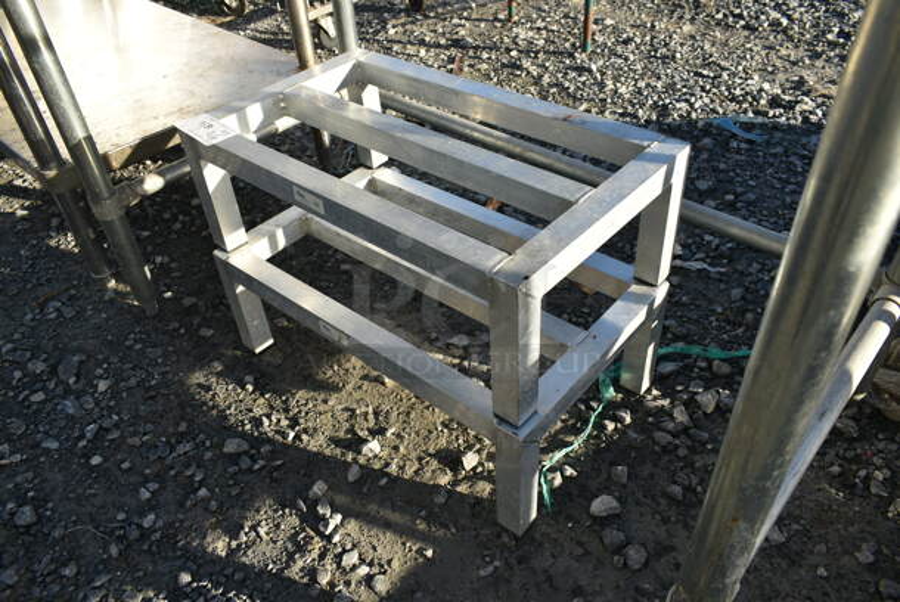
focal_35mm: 27
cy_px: 301
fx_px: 676
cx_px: 450
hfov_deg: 67.3
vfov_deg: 48.0
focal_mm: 18
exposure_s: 1/160
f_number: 6.3
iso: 100
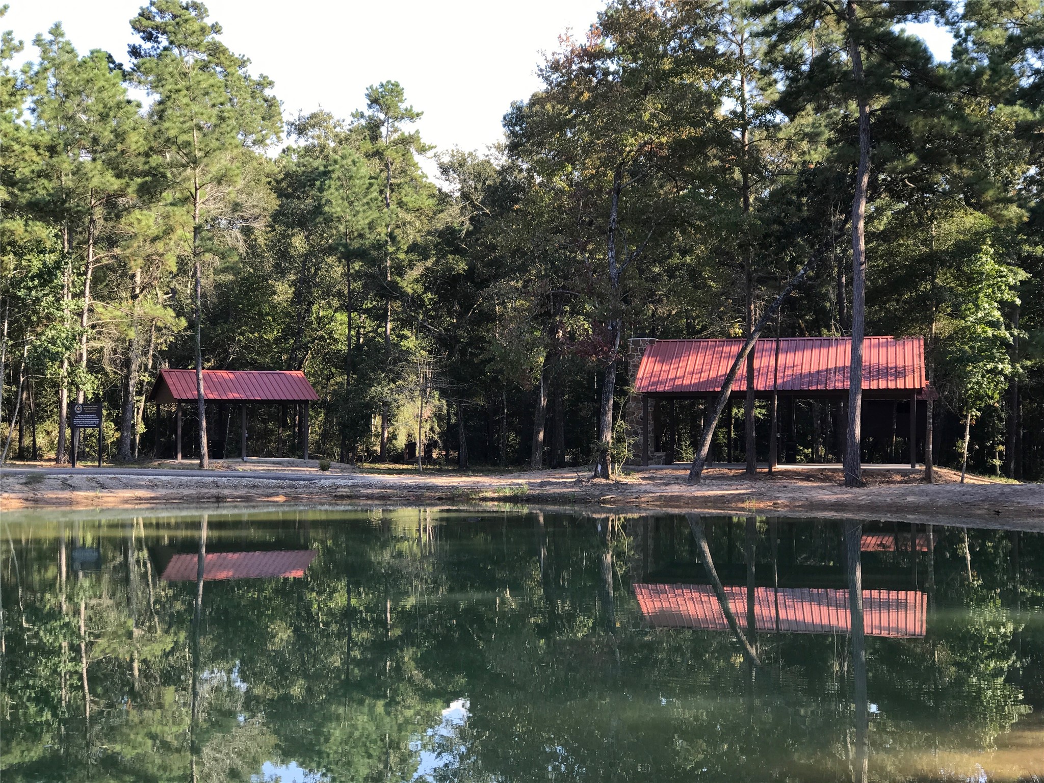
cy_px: 392
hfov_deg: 33.8
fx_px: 1719
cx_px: 522
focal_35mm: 57
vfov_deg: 25.7
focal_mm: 6.6
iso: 20
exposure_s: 1/128
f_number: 2.8
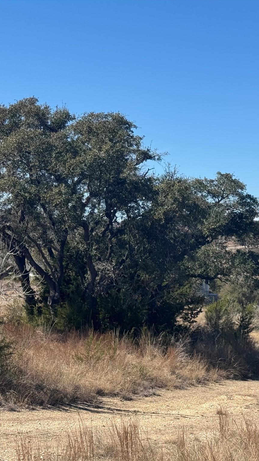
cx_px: 209
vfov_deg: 30.1
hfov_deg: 17.1
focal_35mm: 70
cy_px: 230
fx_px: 854
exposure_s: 1/4049
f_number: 1.78
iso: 64
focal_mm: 6.76
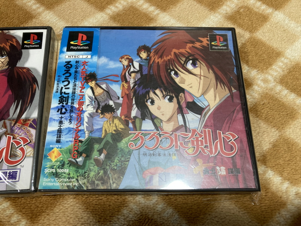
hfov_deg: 63.4
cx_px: 150
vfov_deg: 49.7
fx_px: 243
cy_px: 113
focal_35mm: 28
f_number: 1.8
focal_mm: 3.99
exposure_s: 1/50
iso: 100
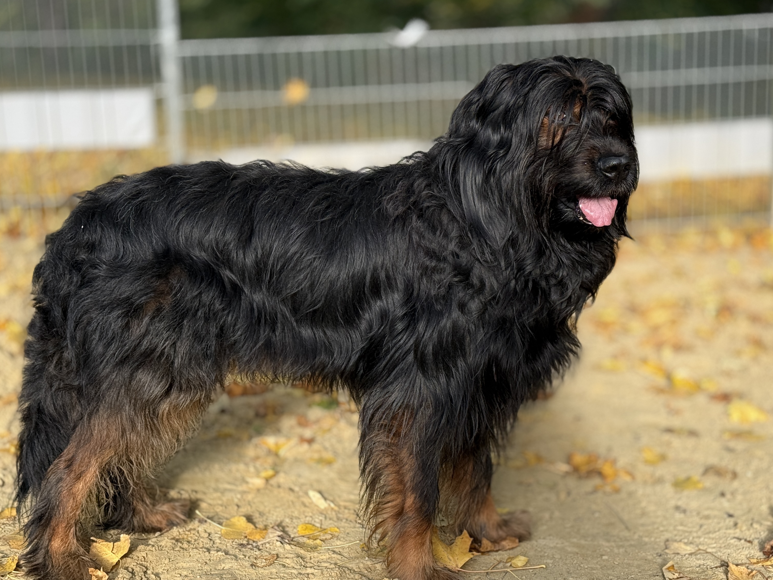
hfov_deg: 34.4
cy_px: 318
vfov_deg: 26.1
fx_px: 1250
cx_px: 380
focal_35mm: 56
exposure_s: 1/712
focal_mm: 6.76
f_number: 1.78
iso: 64
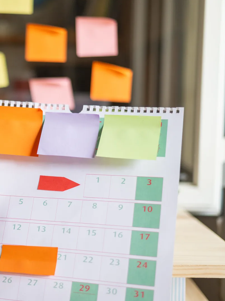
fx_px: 633
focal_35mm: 73
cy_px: 151
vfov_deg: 26.7
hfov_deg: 19.6
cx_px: -2
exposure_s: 1/200
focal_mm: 50
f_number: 1.8
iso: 640
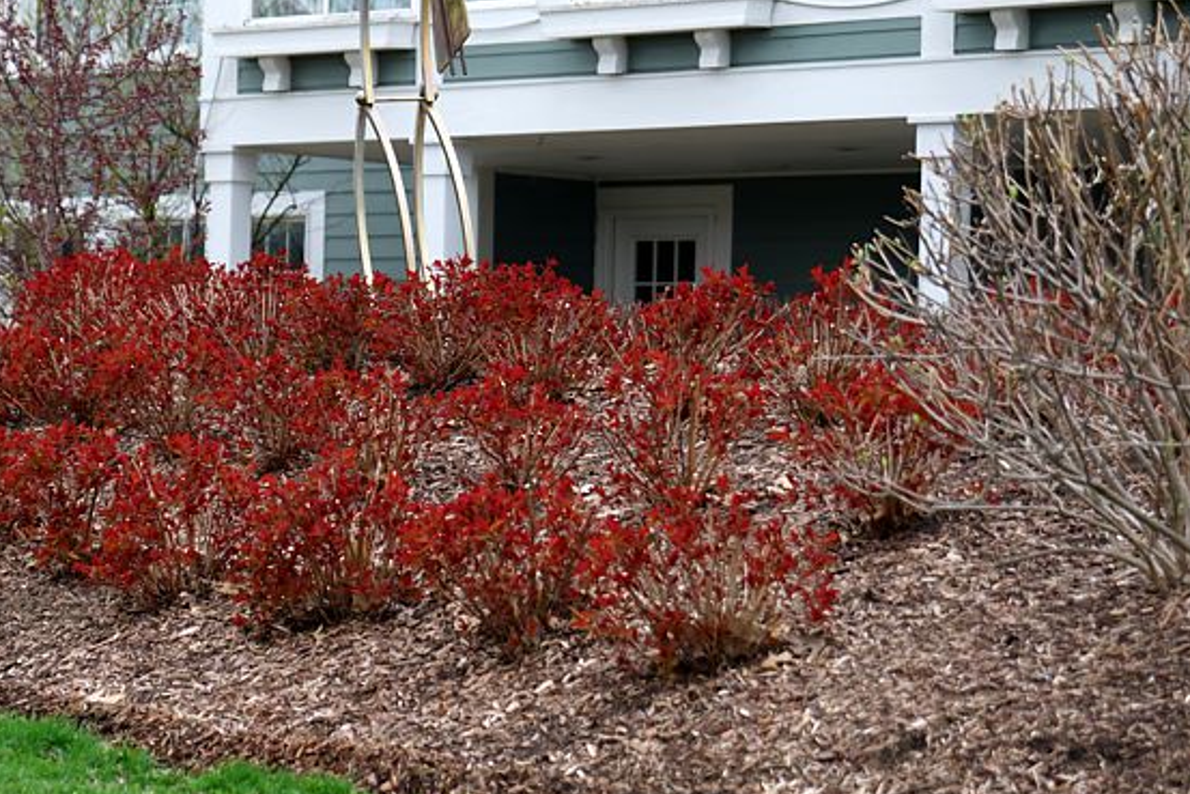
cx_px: 267
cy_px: 306
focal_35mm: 127
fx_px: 4199
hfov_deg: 16.0
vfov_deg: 10.8
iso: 50
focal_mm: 56
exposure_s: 1/125
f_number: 2.8
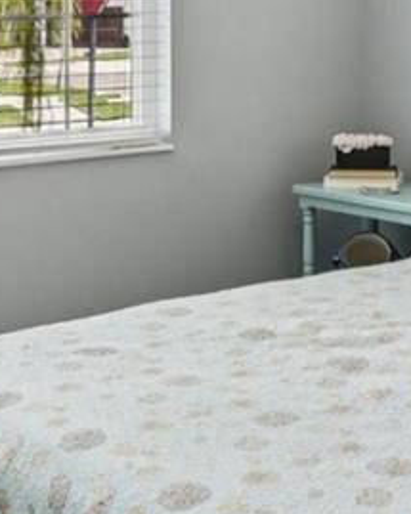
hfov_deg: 19.6
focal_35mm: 78
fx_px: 1187
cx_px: 216
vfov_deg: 23.4
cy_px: -9
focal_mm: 14
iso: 400
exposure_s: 1/80
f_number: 8
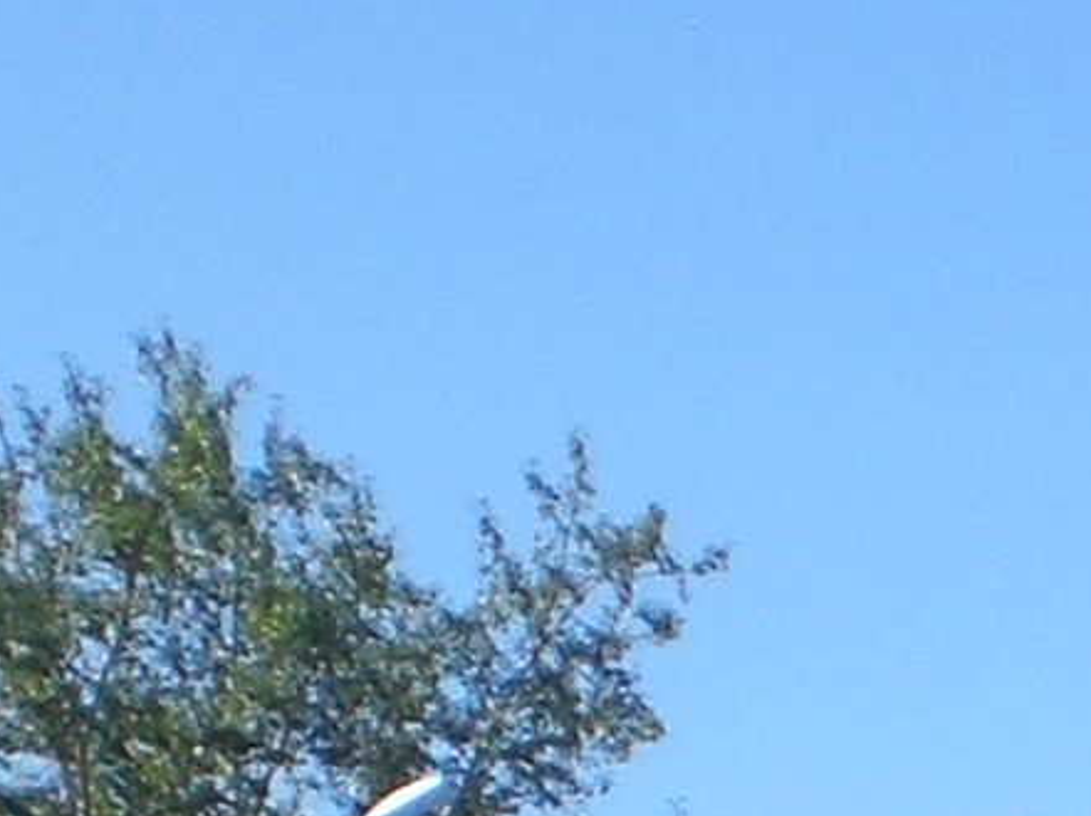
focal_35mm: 265
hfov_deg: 6.9
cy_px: 2547
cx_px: 2909
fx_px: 8345
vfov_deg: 5.3
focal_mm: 6.3
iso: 50
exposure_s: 1/400
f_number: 4.4
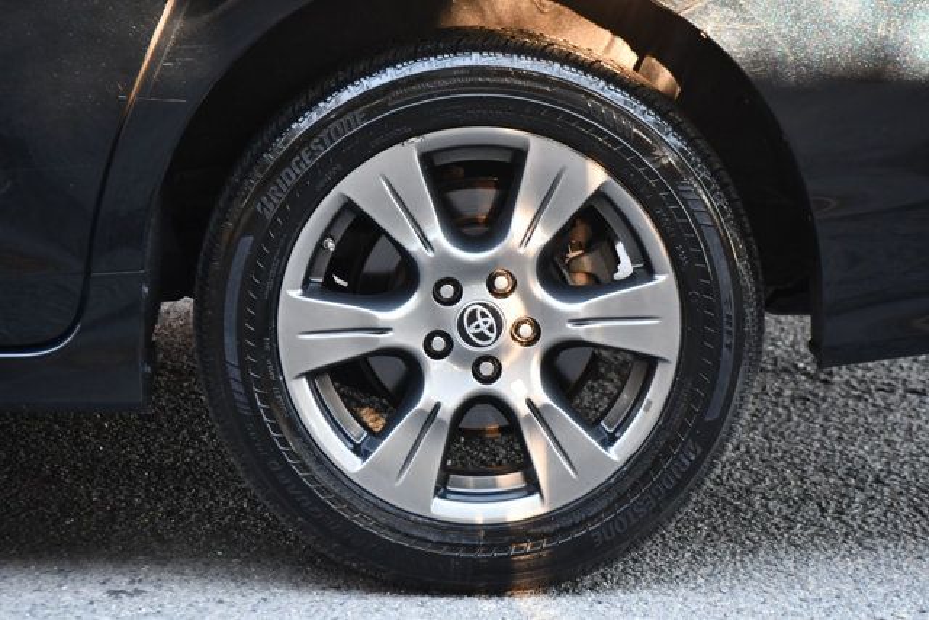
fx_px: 3484
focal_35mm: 135
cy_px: 310
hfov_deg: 15.2
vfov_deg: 10.2
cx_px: 464
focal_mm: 90
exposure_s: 1/125
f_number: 4.8
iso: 1800
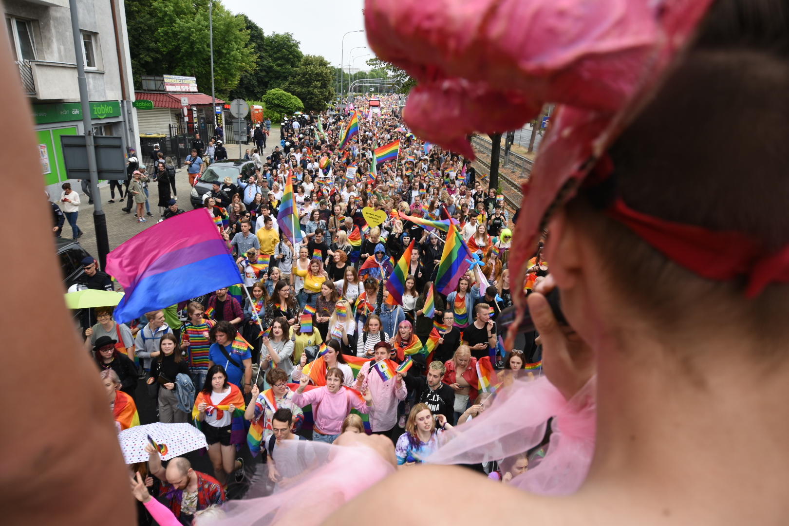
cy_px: 263
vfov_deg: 56.1
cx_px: 394
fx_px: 493
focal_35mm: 22
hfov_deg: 77.3
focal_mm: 15
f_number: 5
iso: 100
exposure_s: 1/200
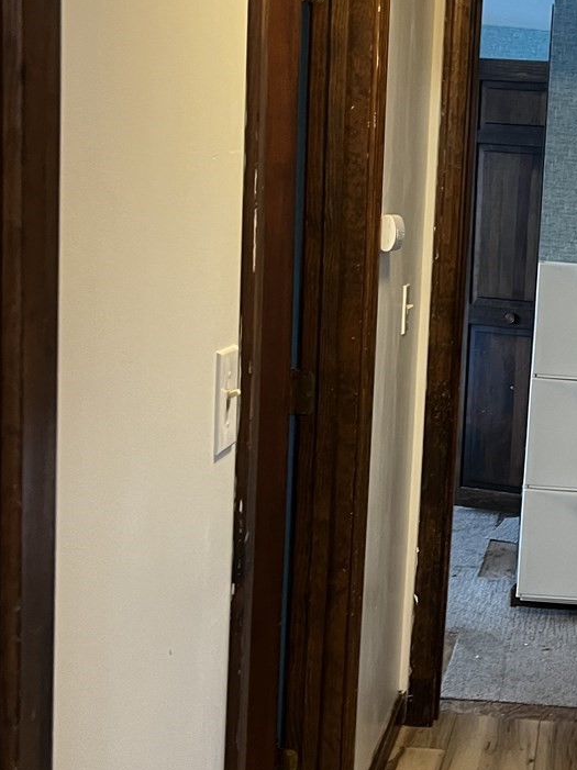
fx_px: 1268
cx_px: 607
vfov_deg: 33.8
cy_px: 398
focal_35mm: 57
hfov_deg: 24.2
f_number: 1.5
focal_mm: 5.7
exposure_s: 1/60
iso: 200
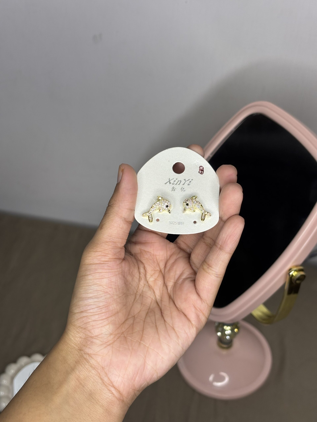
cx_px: 158
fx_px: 635
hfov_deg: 28.0
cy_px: 211
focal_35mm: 52
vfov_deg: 36.8
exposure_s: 1/156
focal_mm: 5.96
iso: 40
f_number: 1.6
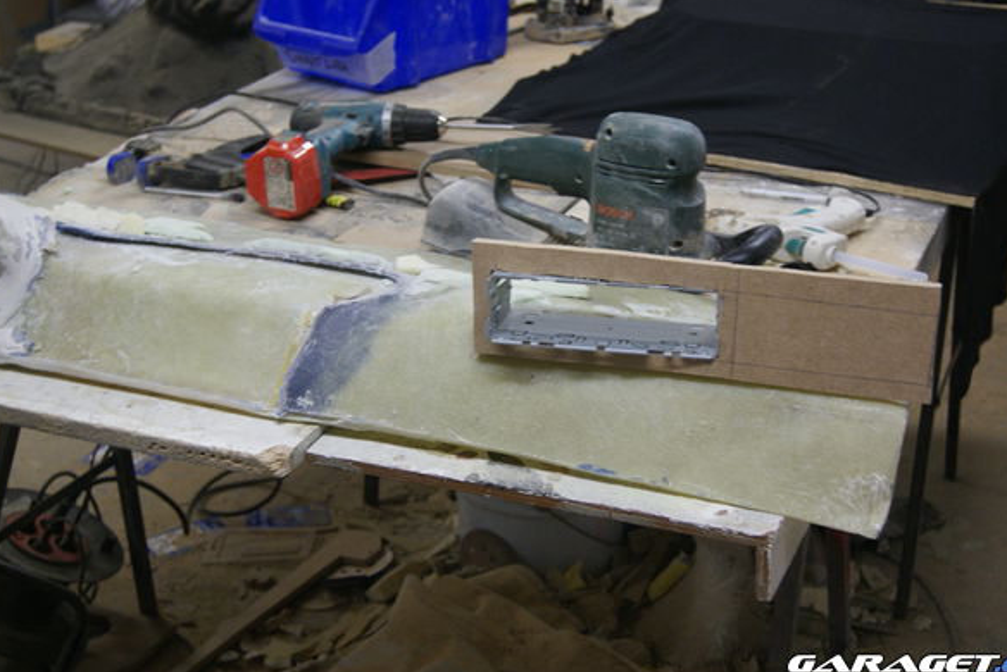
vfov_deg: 23.6
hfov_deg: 34.7
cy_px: 313
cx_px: 531
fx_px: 1610
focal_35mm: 58
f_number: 5
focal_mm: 35
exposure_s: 1/13
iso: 400
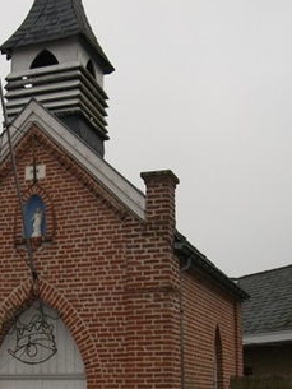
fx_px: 708
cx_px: 59
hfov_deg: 23.0
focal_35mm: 63
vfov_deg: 30.5
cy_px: 254
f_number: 2.9
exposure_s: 1/800
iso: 80
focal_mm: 5.7
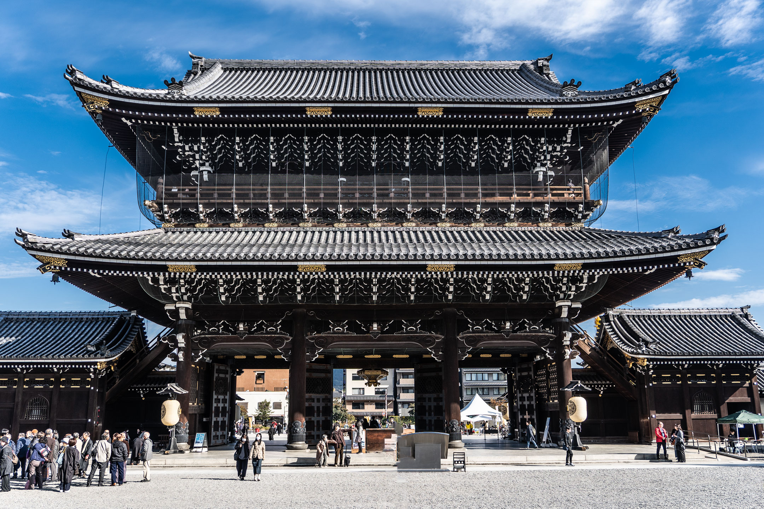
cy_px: 254
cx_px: 382
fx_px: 653
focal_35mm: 31
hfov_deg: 60.7
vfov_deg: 42.6
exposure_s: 1/500
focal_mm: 20.5
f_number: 4
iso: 100
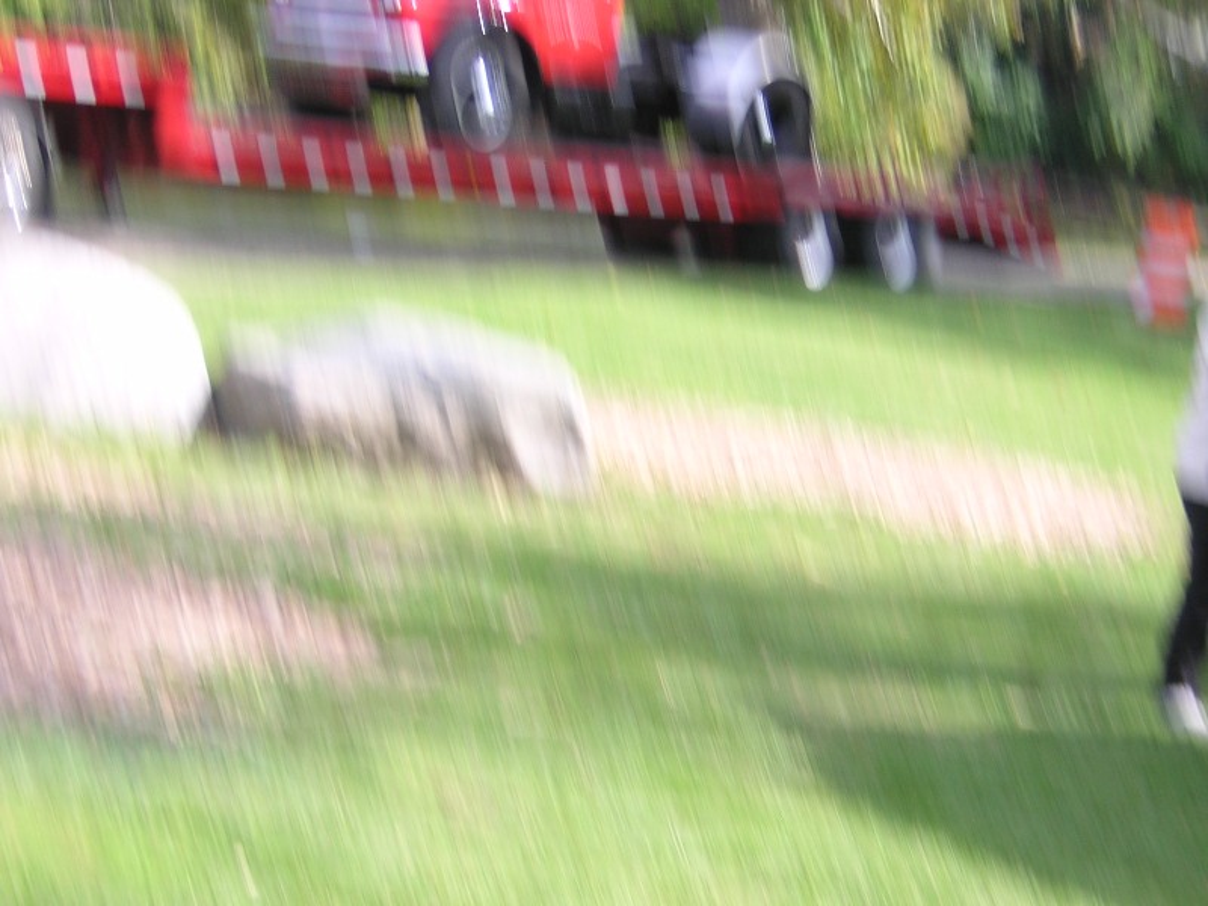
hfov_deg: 21.1
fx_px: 3245
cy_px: 453
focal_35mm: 93
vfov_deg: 15.9
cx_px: 604
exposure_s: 1/98.9
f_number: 4.3
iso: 100
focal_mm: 12.1
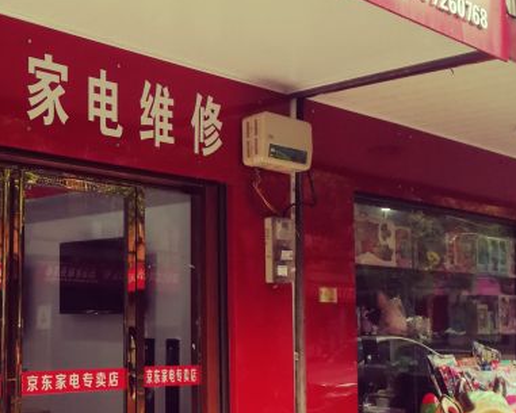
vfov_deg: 25.8
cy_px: 244
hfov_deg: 31.3
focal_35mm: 59
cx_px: 119
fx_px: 901
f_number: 2.2
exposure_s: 1/100
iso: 250
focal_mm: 3.84
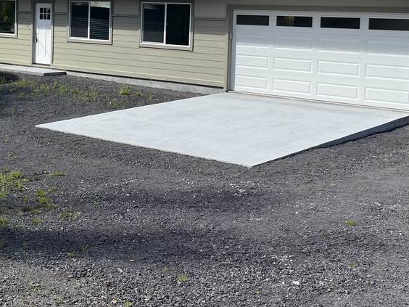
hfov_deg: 32.5
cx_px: 152
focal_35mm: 59
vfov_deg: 24.3
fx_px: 697
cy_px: 43
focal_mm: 5.1
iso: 50
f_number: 1.6
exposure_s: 1/3413
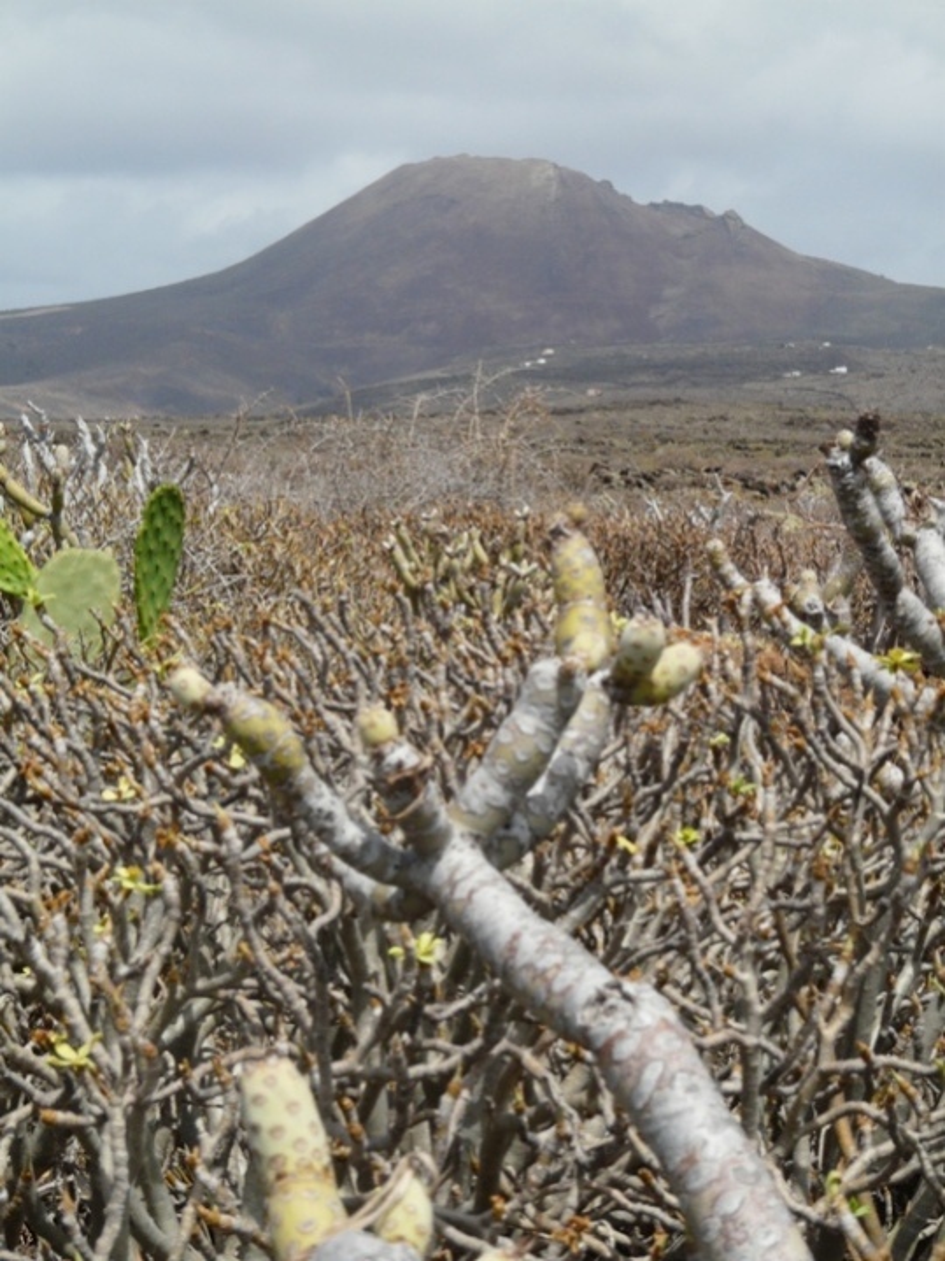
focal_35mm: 104
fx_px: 3787
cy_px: 630
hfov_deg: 14.2
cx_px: 472
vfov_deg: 18.9
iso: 100
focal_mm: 17
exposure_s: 1/400
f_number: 6.3
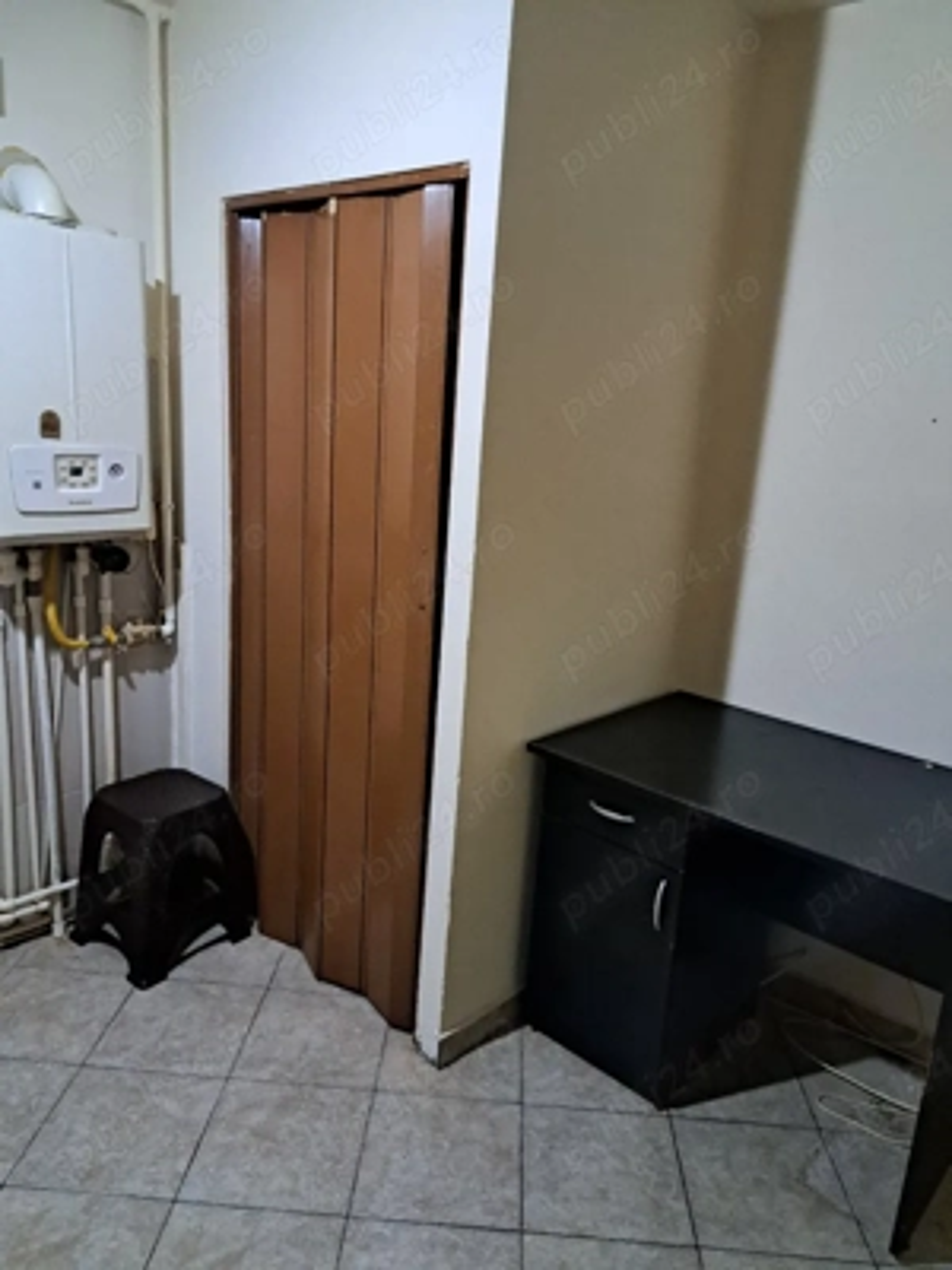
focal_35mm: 24
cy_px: 635
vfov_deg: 71.6
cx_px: 476
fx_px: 880
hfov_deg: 56.8
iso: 500
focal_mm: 5.23
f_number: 1.8
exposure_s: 1/33
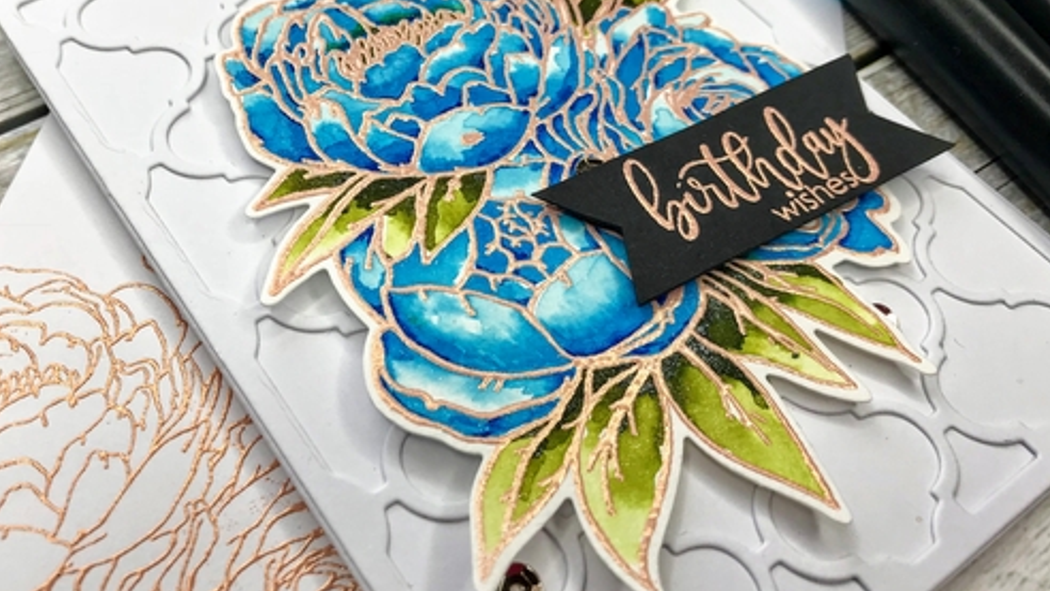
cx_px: 529
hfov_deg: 62.6
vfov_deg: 37.6
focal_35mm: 31
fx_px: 863
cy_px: 225
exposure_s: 1/669
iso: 20
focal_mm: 3.99
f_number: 1.8
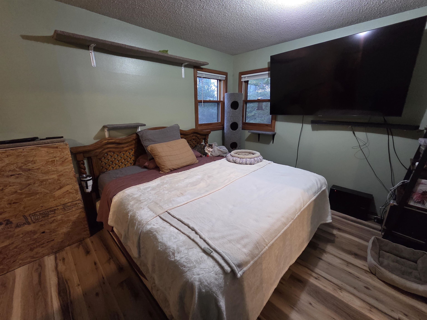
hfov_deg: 106.2
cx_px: 214
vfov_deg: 89.9
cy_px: 160
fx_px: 160
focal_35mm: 13
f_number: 2.2
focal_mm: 2.2
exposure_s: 1/60
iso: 1000
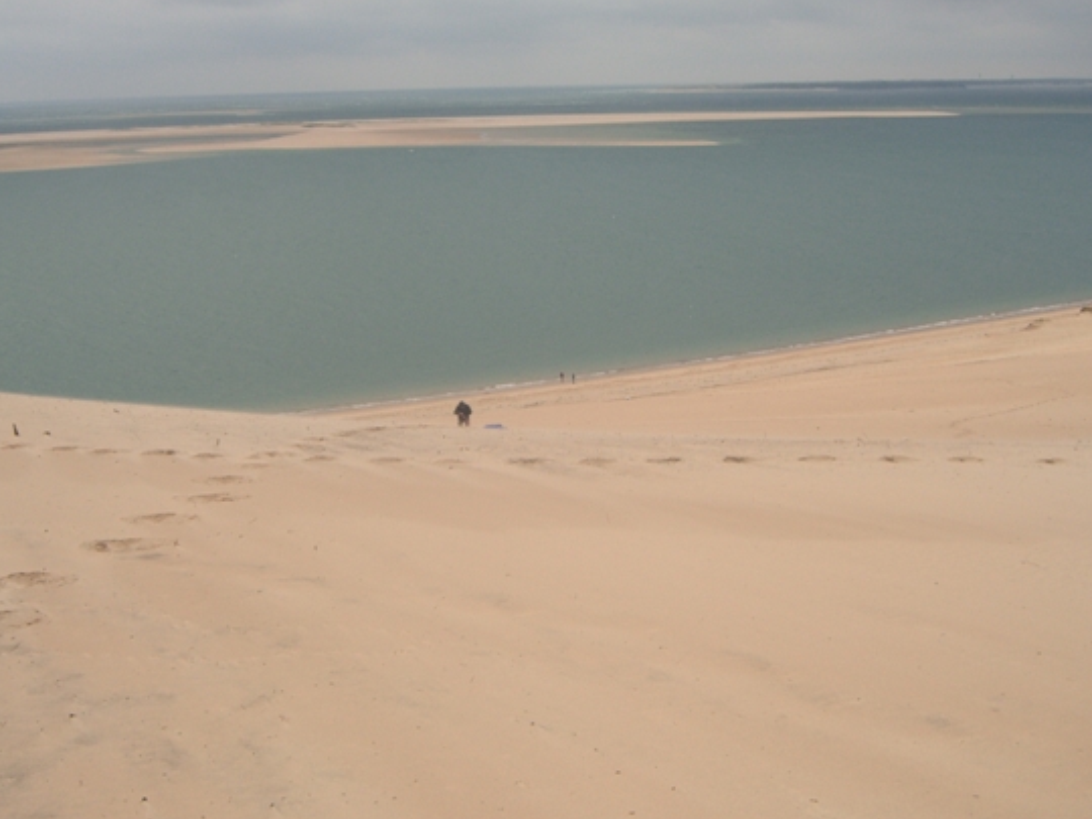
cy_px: 364
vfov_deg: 32.2
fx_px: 1420
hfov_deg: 42.0
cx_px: 493
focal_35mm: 45
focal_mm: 7.9
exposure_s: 1/400
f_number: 2.8
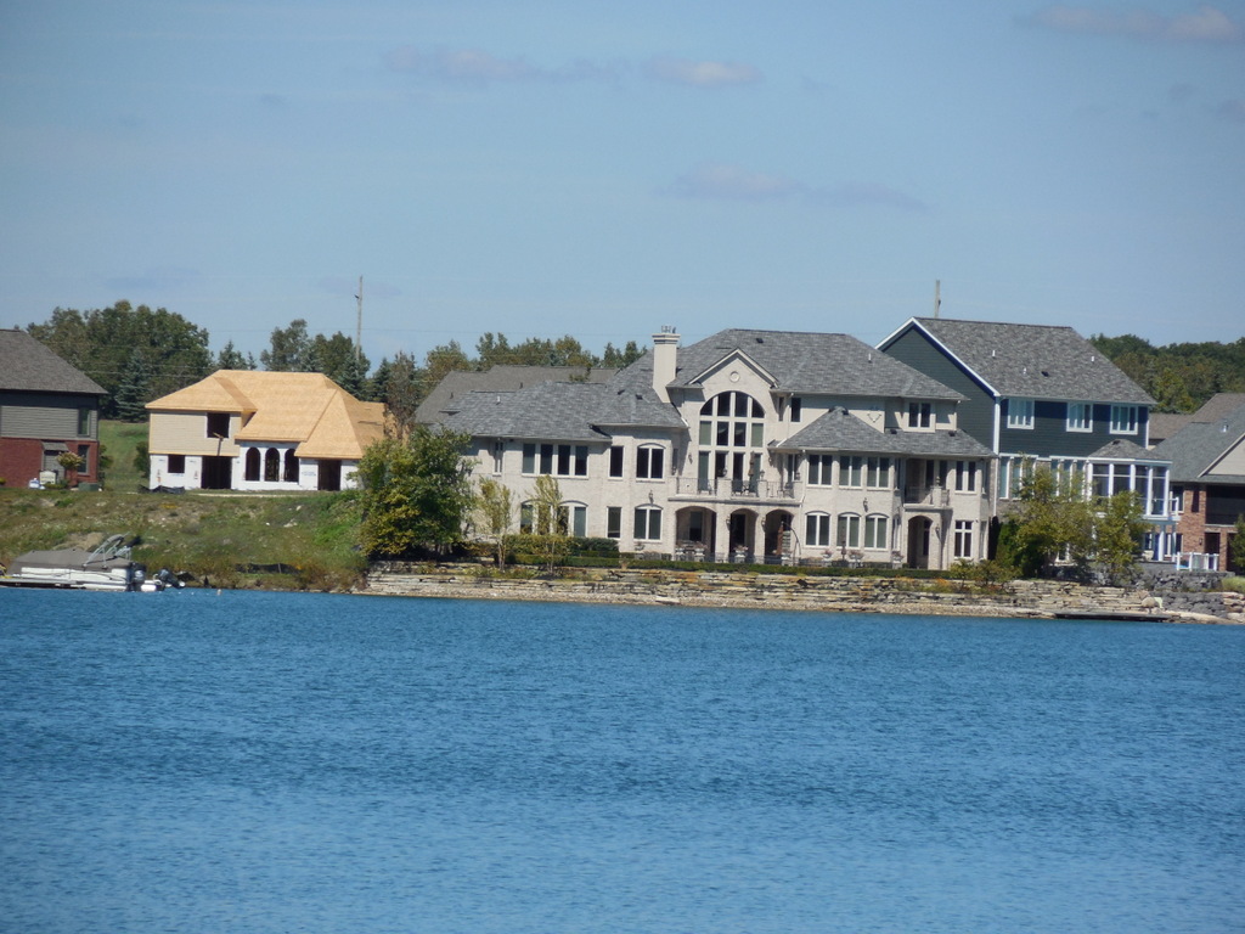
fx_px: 11006
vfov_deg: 4.9
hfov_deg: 6.5
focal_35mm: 306
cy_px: 467
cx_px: 622
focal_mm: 55.1
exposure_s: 1/800
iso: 125
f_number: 5.5
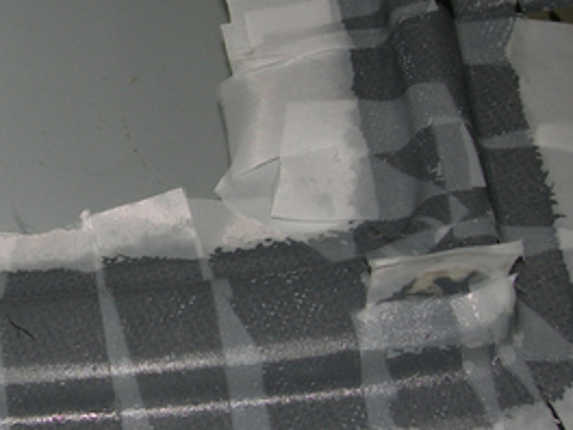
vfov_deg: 16.1
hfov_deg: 20.5
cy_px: 235
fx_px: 1523
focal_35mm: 92
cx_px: -17
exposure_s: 1/60.1
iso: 64
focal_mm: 7.8
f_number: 2.8
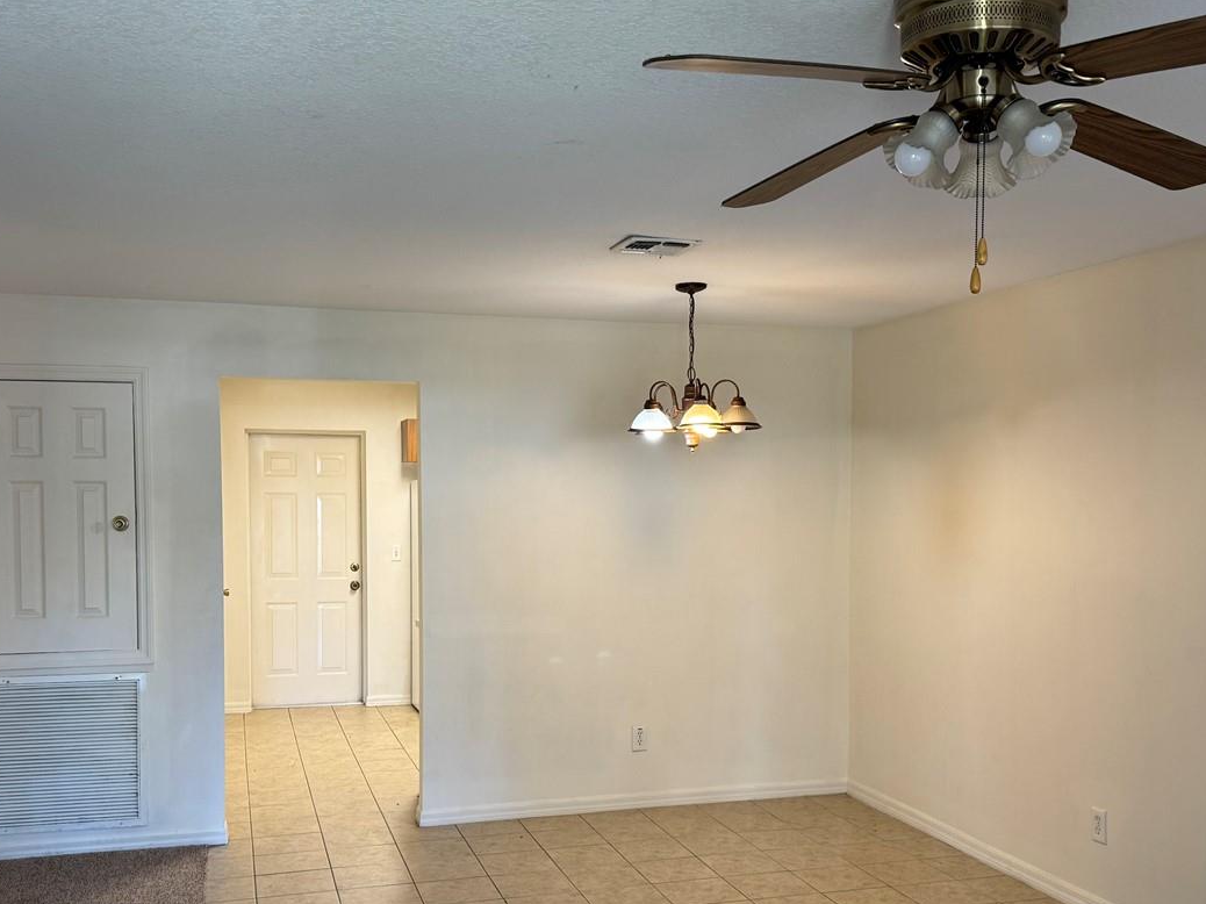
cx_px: 633
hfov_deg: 50.1
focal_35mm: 37
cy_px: 545
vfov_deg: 38.5
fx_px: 1289
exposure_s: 1/60
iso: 125
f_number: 1.78
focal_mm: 6.76
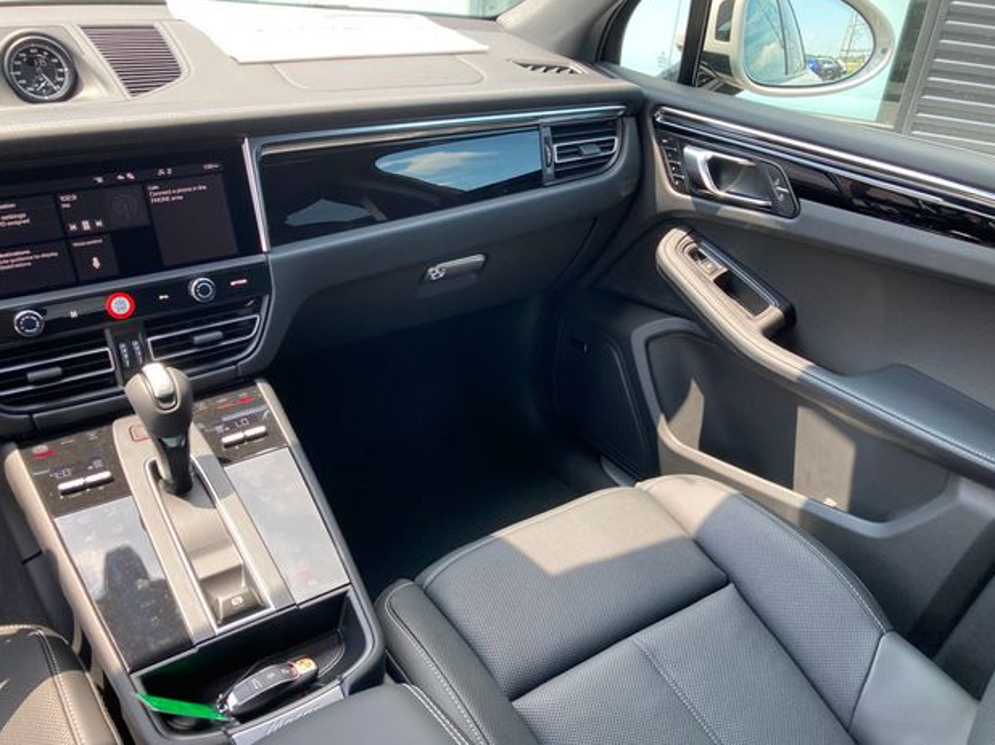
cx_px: 486
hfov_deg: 61.7
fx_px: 833
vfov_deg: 48.2
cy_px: 385
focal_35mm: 29
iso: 32
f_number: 1.8
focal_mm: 3.99
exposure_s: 1/121
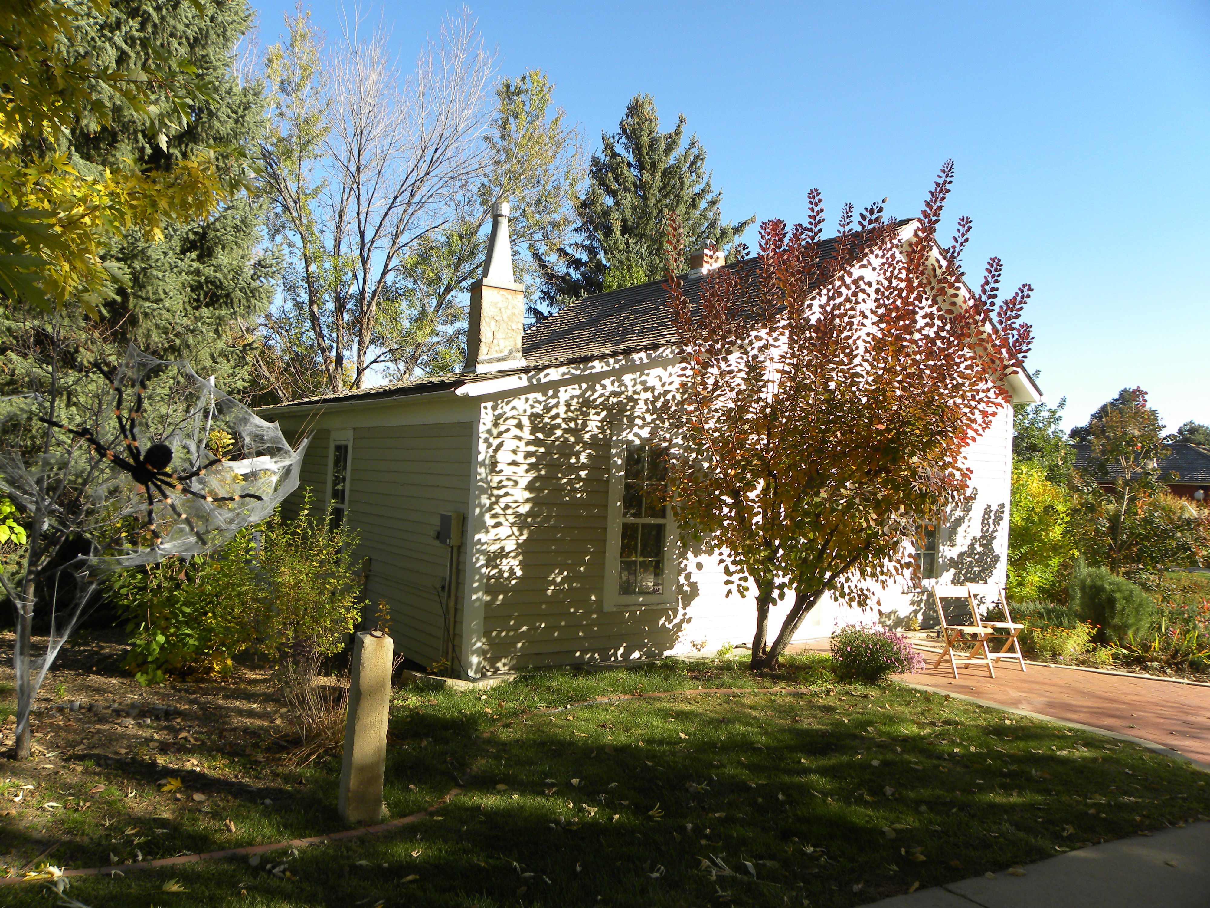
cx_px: 605
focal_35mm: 26
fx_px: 909
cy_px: 454
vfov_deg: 53.1
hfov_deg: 67.3
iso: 64
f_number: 4.5
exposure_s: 1/206
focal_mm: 4.6
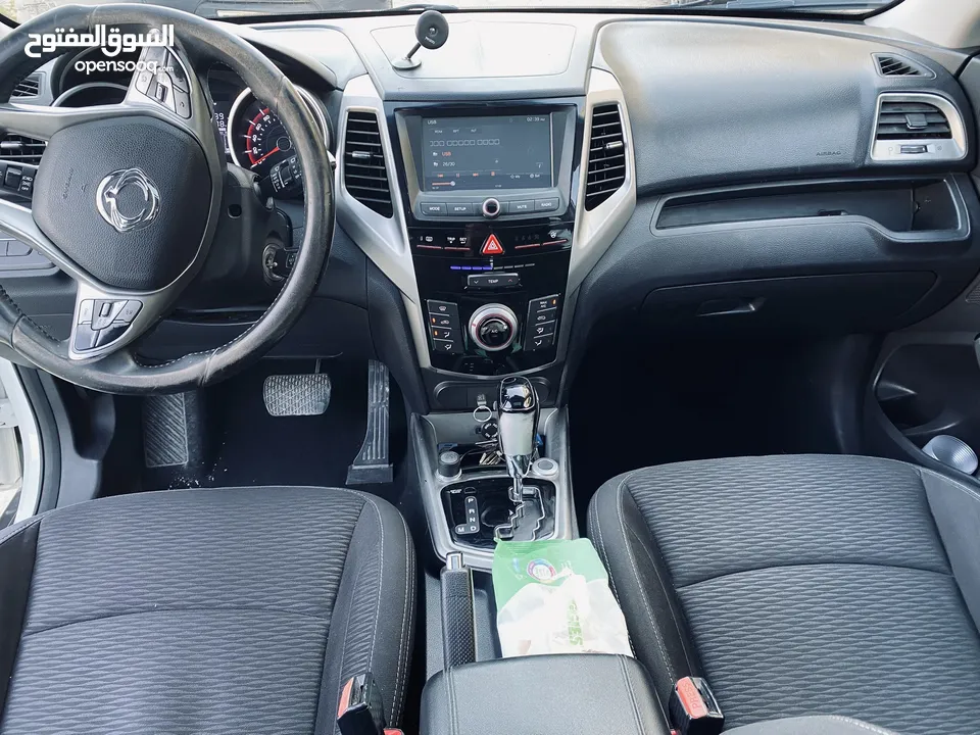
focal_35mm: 26
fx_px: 736
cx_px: 490
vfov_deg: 53.1
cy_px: 368
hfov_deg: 67.3
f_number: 1.8
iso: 125
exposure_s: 1/75
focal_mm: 4.25
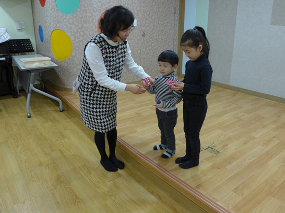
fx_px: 230
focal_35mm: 28
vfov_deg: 49.6
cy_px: 95
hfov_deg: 63.2
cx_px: 161
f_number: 1.4
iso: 400
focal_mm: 4.7
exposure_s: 1/250
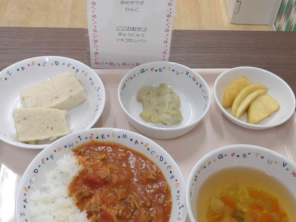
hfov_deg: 40.4
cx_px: 138
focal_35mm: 47
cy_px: 119
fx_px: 402
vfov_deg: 30.9
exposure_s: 1/38
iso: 100
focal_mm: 6.1
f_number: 3.3
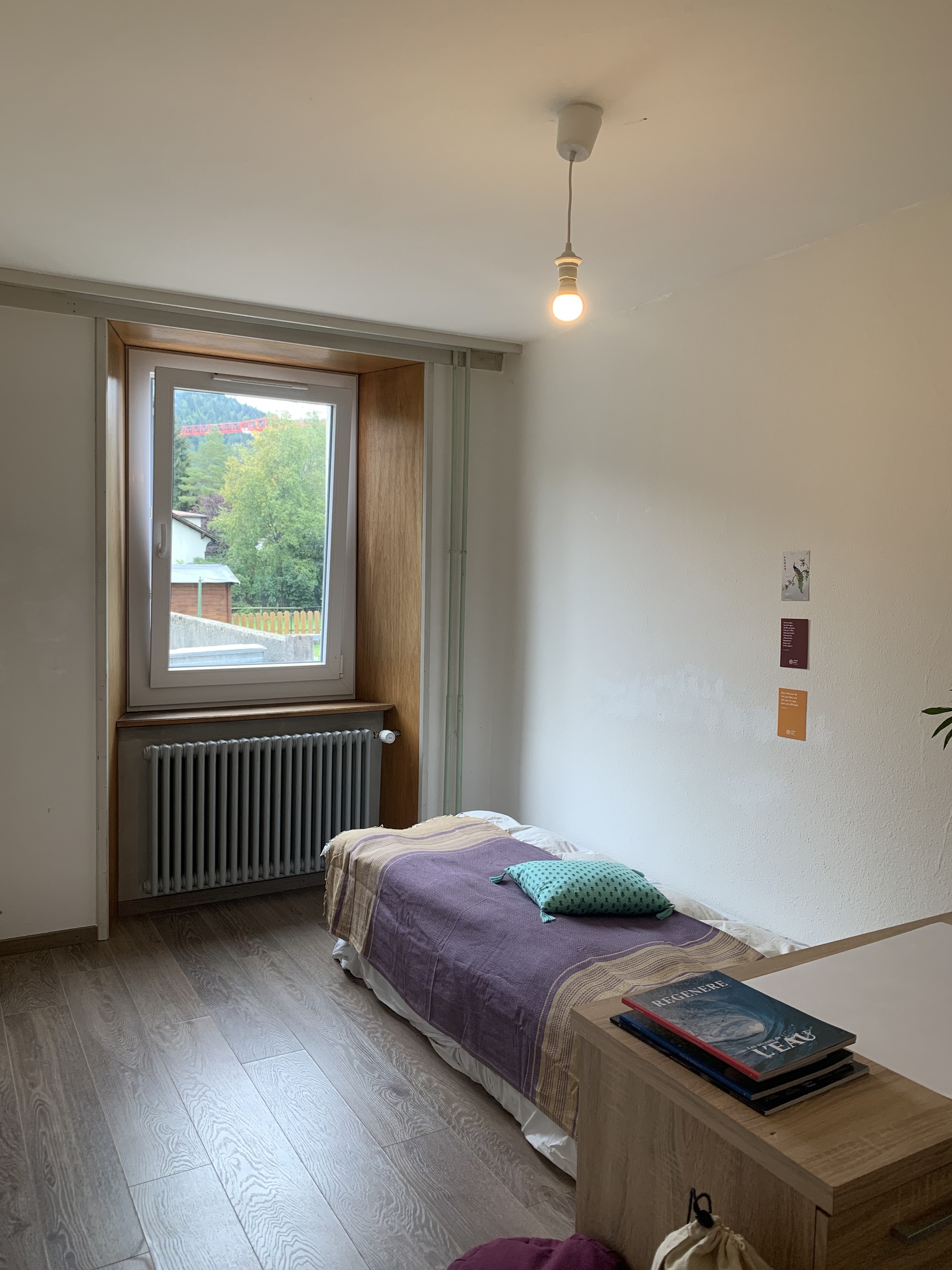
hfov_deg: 53.1
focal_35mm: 26
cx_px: 476
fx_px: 953
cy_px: 635
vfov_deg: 67.3
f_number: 1.8
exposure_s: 1/100
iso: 64
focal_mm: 4.25
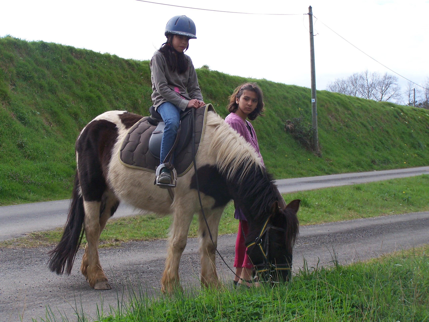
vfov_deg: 19.6
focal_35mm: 75
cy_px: 161
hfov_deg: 26.0
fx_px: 929
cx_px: 214
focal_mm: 12.4
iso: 80
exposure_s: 1/400
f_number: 3.2
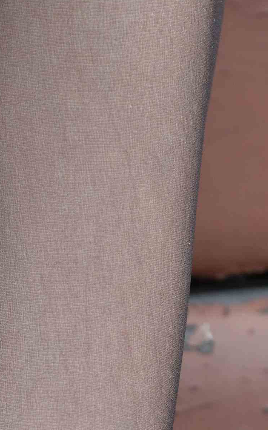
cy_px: 500
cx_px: -206
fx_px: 9142
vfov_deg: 2.7
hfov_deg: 1.7
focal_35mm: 782
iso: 200
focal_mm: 200
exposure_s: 1/320
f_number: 4
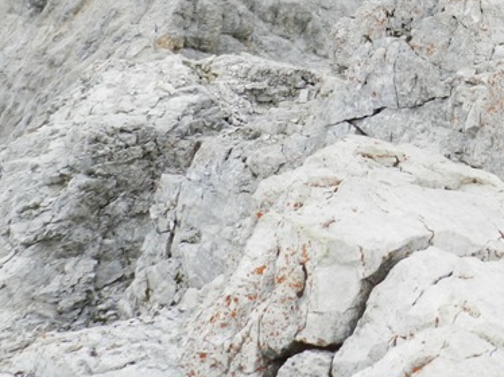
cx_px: 516
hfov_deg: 28.6
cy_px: -106
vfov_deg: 21.2
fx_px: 917
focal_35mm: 63
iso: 160
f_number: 3.4
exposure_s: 1/1000
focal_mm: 4
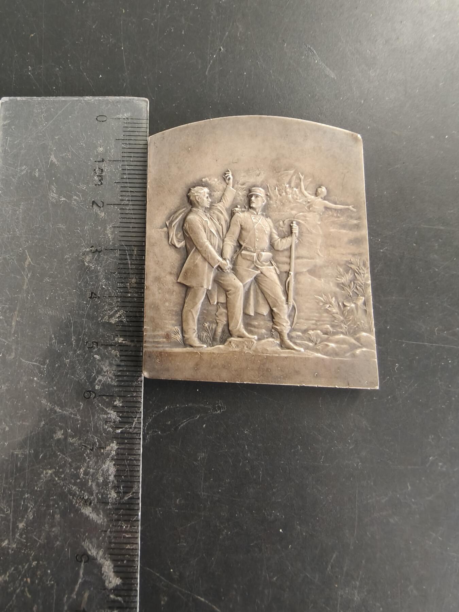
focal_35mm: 23
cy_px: 306
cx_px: 230
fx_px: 407
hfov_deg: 58.9
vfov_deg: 73.9
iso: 400
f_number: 2
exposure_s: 1/50
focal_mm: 2.32
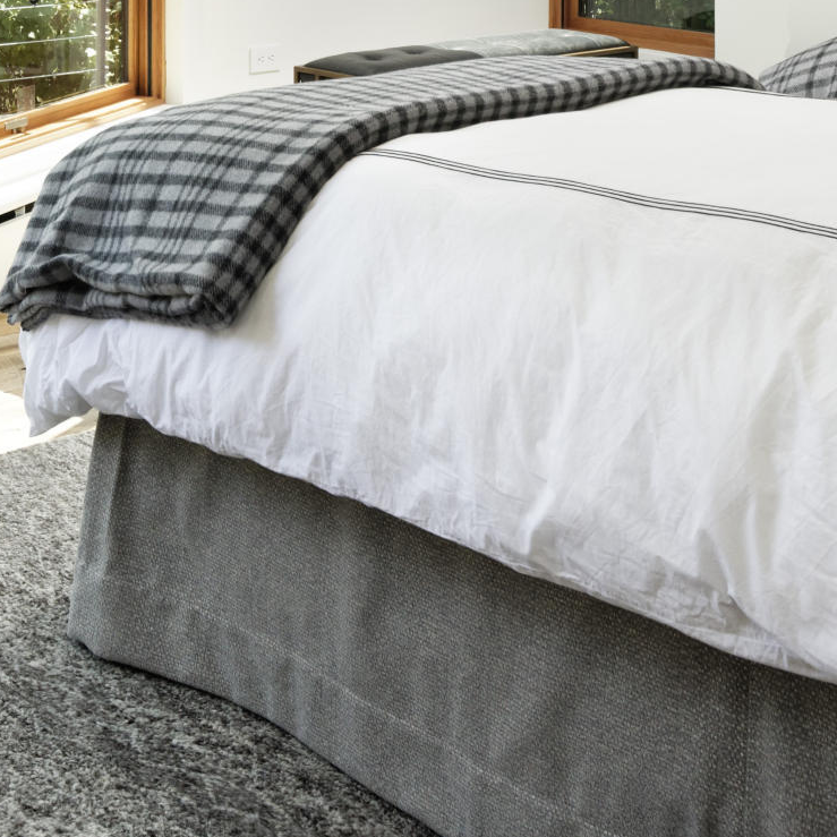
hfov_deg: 24.7
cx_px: 189
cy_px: -196
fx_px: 1888
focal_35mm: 69
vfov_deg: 22.8
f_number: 7.1
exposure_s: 1/200
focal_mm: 20
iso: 640
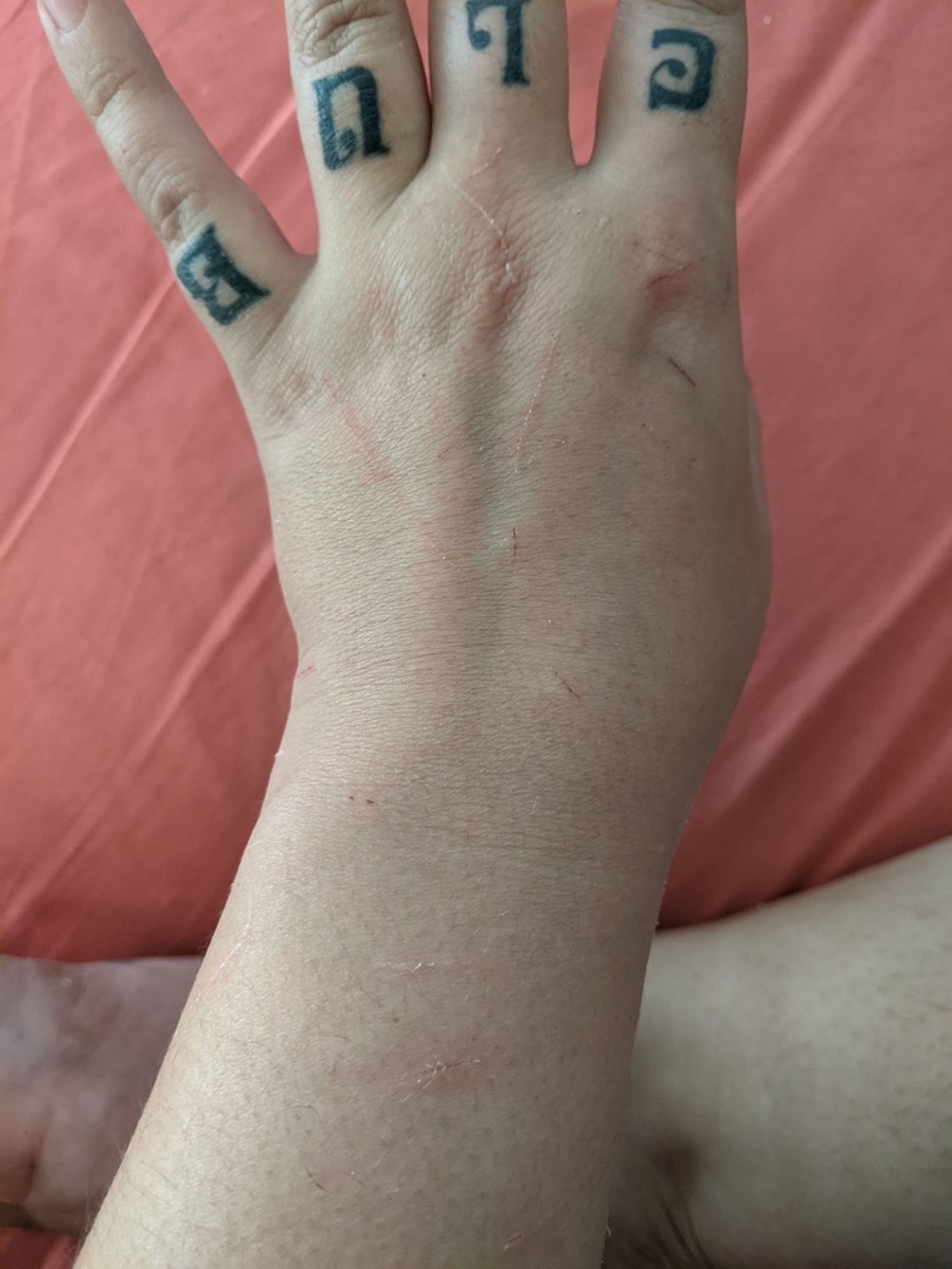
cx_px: 476
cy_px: 634
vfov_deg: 65.3
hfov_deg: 51.4
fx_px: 990
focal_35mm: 27
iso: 780
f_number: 1.8
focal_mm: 4.44
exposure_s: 1/30
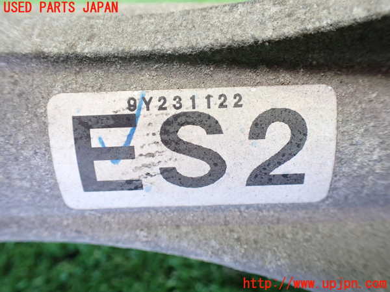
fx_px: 338
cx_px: 195
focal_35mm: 30
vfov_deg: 46.8
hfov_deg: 60.0
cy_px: 146
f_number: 2.3
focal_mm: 5.4
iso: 800
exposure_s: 1/60
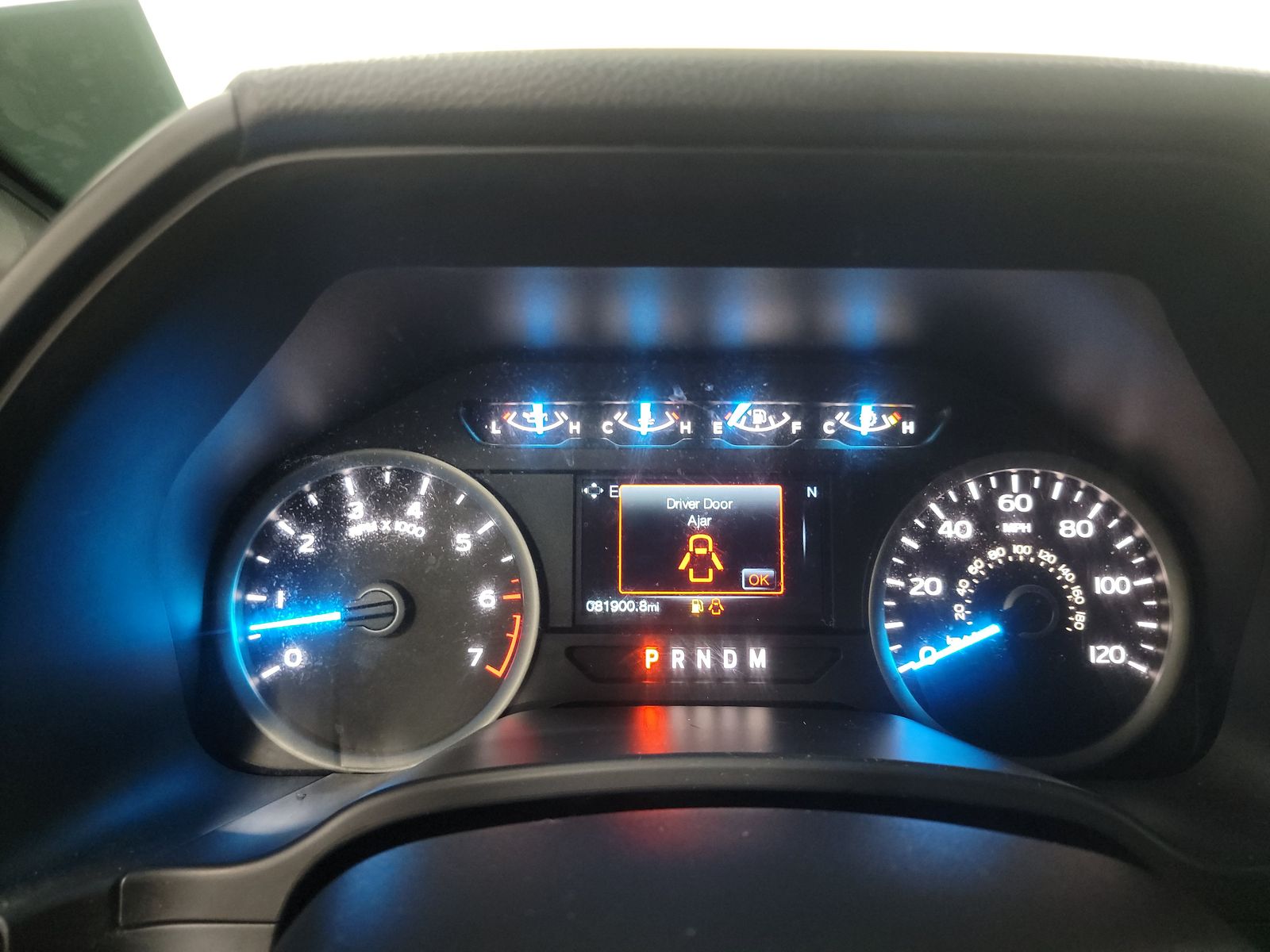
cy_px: 476
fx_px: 881
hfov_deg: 71.6
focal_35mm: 24
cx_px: 635
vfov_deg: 56.8
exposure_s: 1/19
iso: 828
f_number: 1.8
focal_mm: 6.7
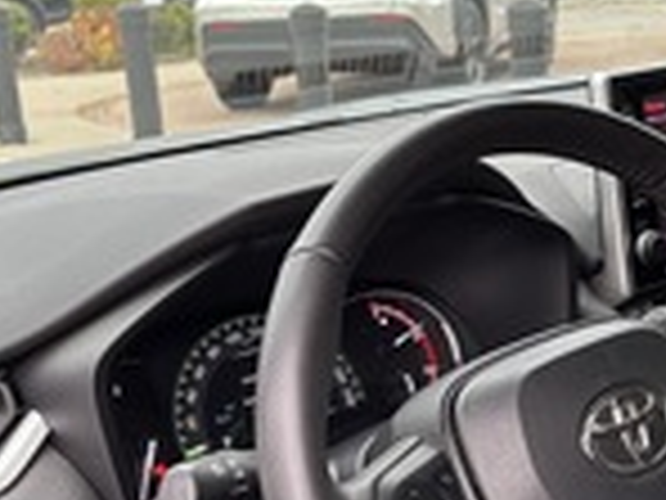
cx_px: 580
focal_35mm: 74
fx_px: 1424
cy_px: 336
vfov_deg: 19.8
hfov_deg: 25.6
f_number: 1.6
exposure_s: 1/117
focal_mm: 5.96
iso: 125
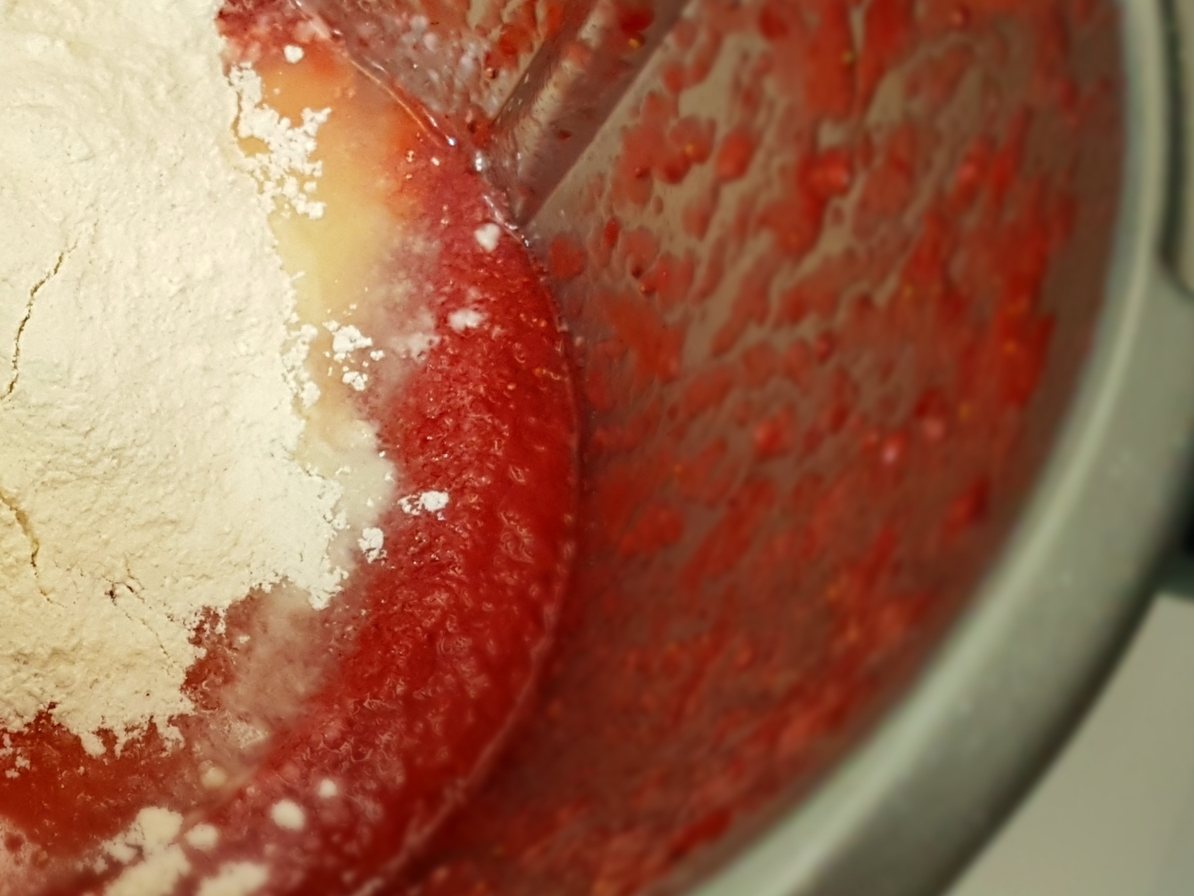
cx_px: 14
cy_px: 212
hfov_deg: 32.8
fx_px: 1863
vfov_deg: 26.6
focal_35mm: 54
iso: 200
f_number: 1.7
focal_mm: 4.2
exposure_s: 1/25
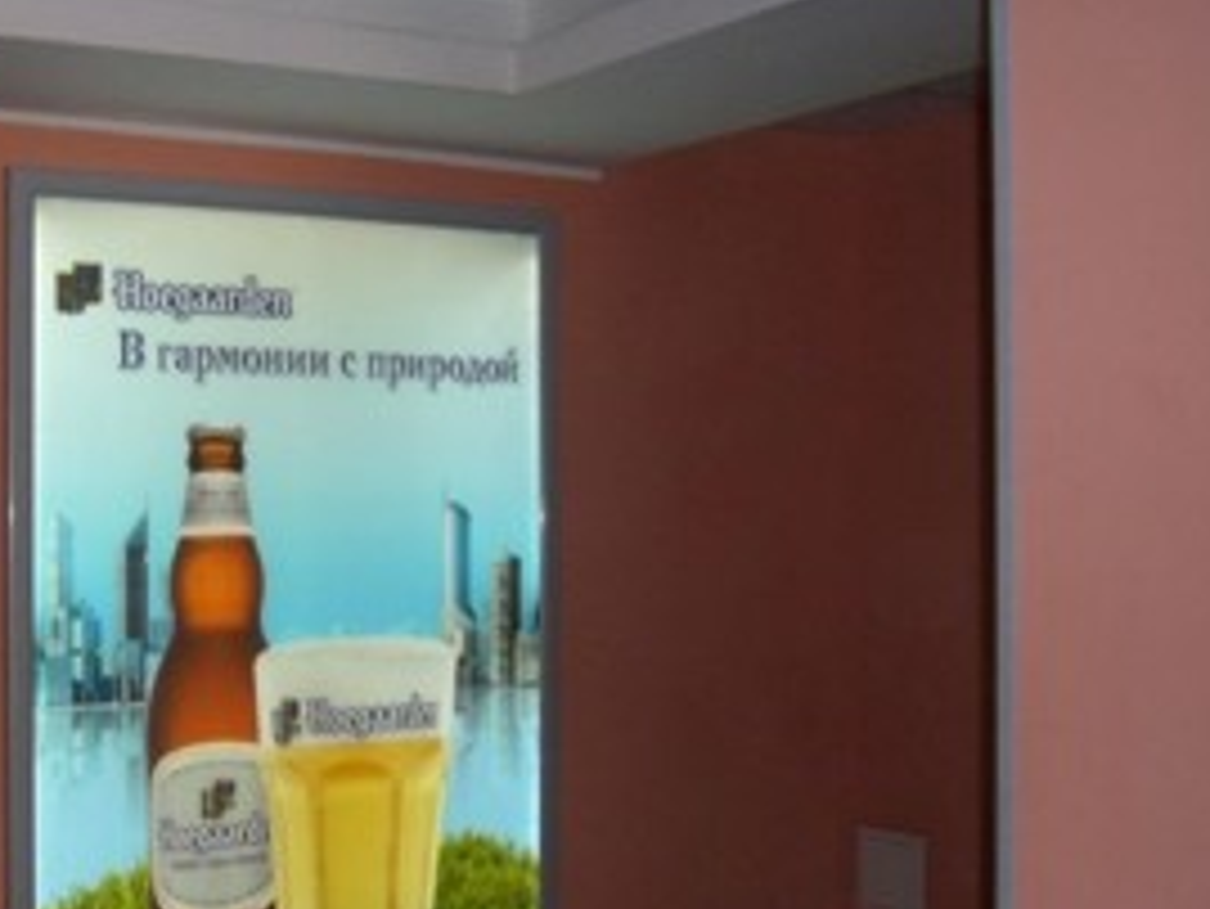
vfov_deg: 28.0
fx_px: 1818
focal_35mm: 52
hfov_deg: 35.3
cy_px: 542
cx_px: 193
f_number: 2.8
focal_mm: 4.6
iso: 80
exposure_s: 1/30
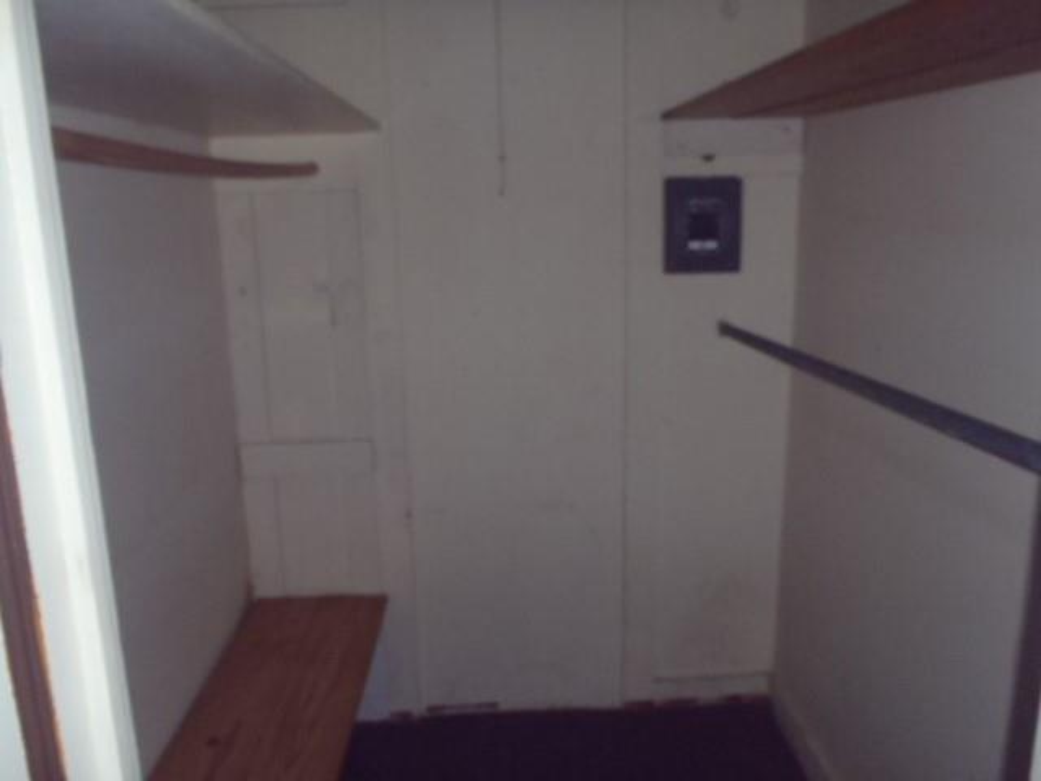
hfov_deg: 63.4
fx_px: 842
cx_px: 520
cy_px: 390
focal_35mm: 28
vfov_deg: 49.7
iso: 320
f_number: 10
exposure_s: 1/250
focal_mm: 5
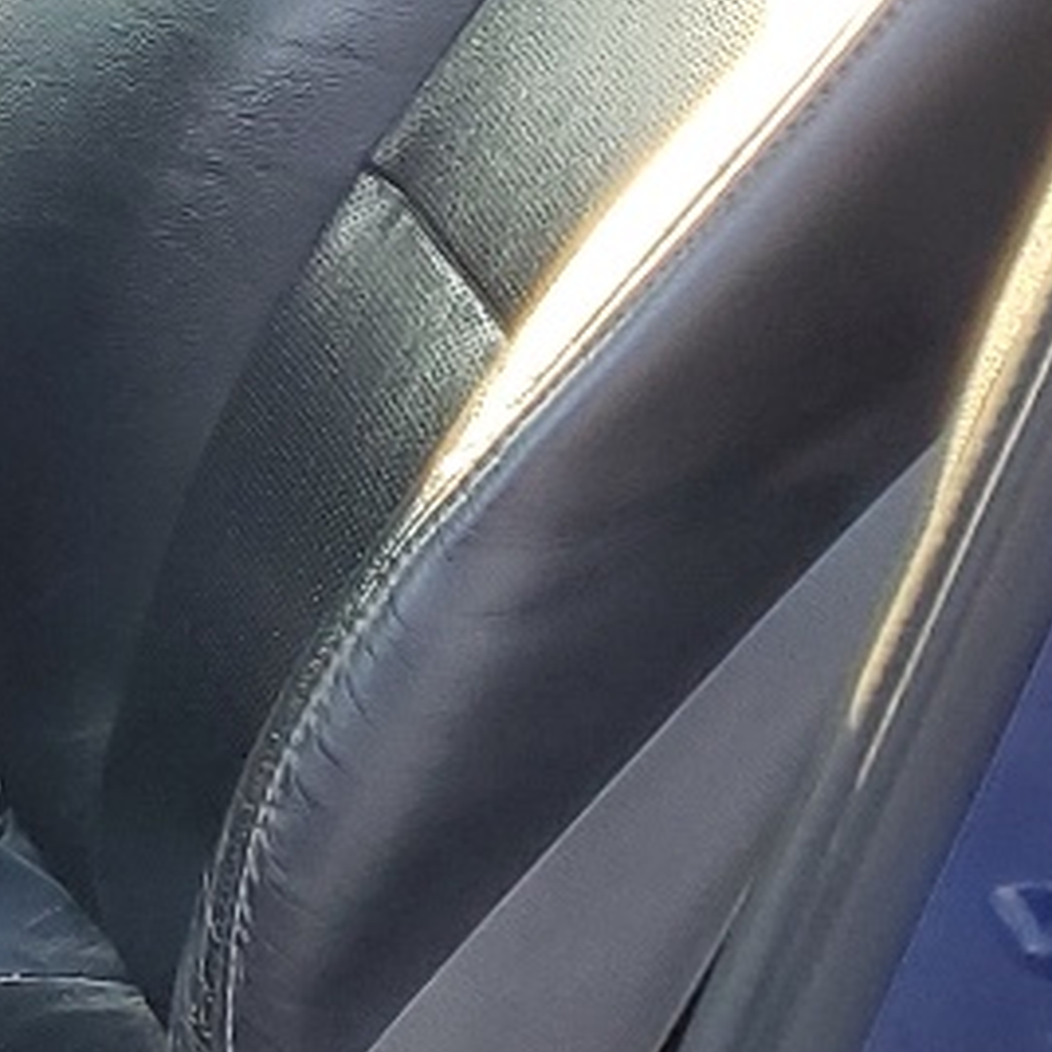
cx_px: -1087
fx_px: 4710
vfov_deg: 12.7
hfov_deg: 11.4
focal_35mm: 137
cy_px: 157
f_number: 1.5
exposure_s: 1/120
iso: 62
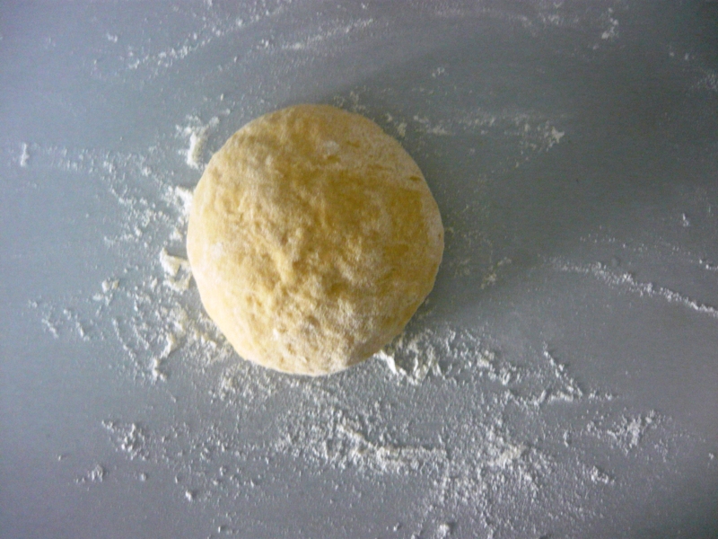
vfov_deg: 42.9
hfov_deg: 55.4
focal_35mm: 33
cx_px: 359
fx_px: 684
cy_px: 270
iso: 400
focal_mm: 5.5
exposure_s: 1/25
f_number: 2.8
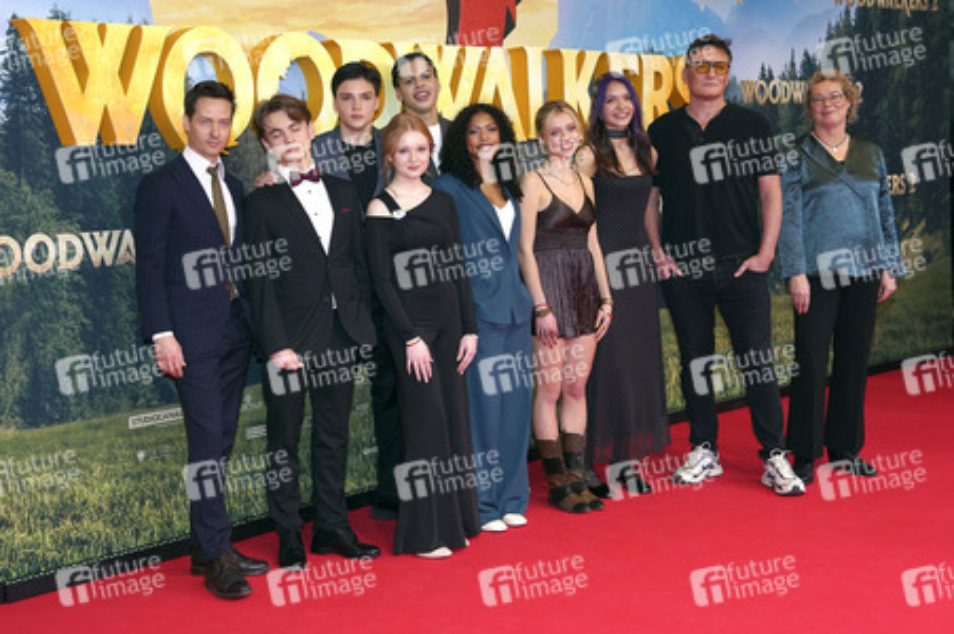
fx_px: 1218
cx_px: 477
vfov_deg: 29.2
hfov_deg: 42.8
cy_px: 317
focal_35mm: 46
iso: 1000
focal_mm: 46
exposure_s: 1/250
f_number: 5
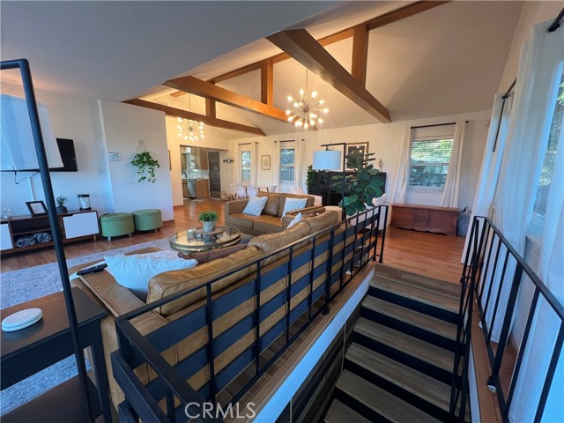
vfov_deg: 89.9
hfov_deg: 106.2
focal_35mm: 13
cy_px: 212
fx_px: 212
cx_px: 282
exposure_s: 1/120
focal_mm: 1.57
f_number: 1.8
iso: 200
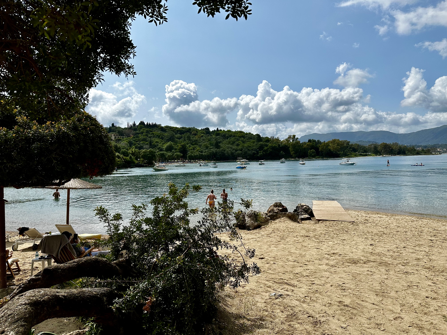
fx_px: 310
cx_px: 224
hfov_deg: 71.6
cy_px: 168
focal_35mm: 24
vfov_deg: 56.8
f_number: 1.78
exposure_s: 1/10753
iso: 80
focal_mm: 6.86
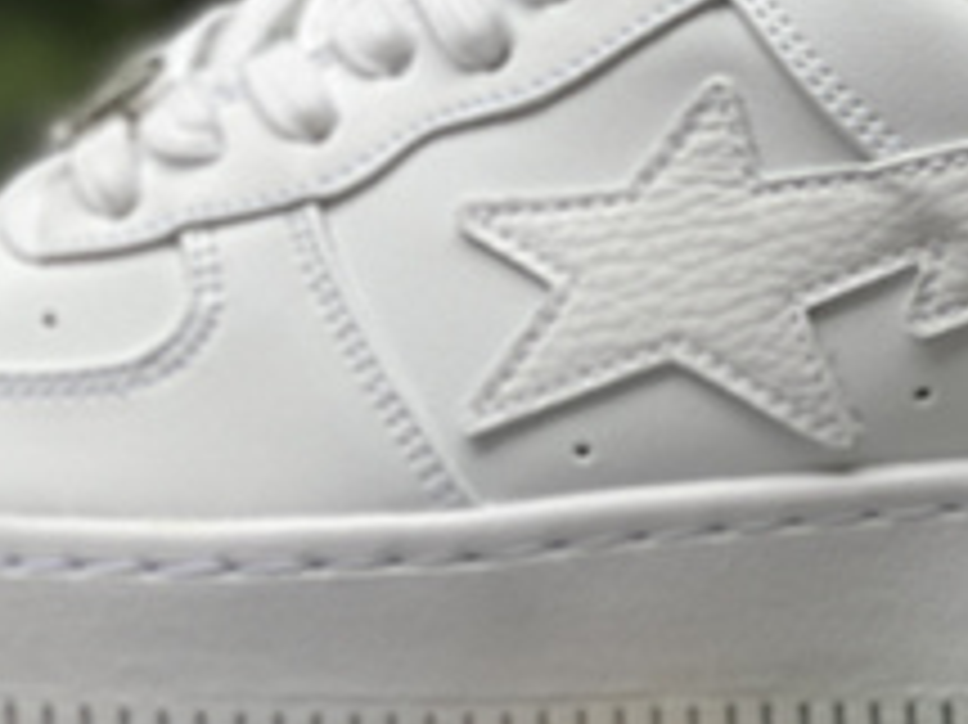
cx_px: 563
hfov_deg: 9.0
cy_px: 879
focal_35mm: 220
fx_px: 6149
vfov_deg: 6.7
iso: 64
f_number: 2.2
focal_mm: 7.5
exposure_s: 1/121
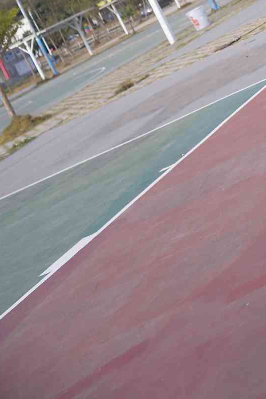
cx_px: 317
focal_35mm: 85
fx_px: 942
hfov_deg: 15.5
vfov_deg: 22.3
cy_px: -64
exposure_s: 1/640
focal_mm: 35
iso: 100
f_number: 4.5
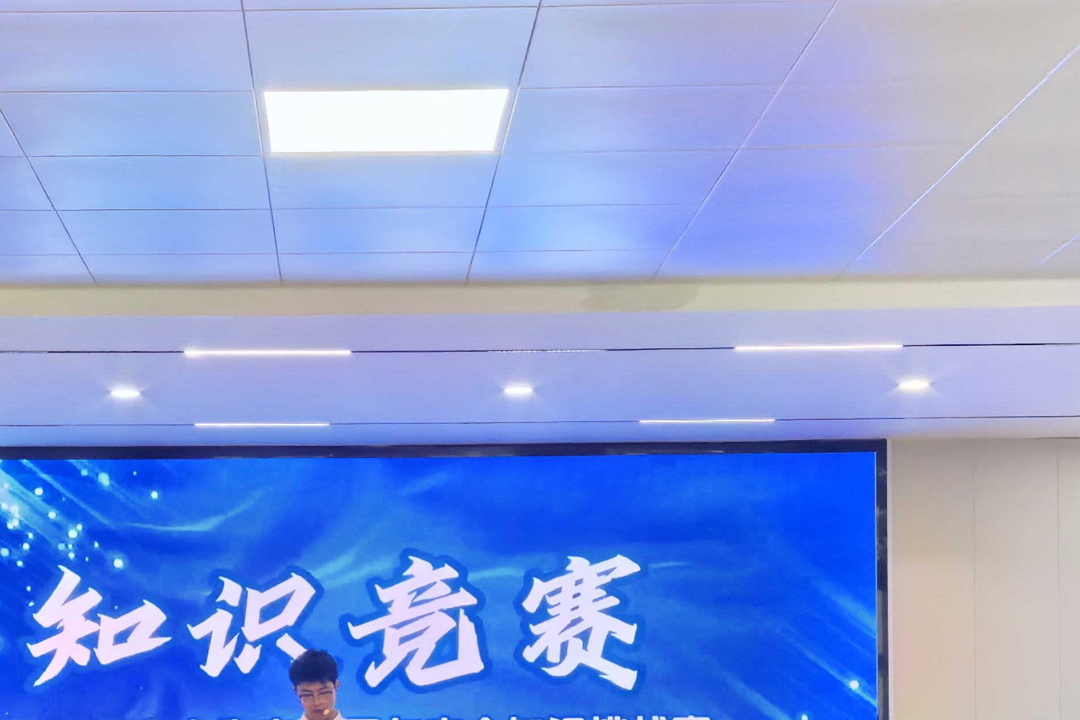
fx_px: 2370
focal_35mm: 79
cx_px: 374
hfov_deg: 25.6
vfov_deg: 16.9
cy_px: 720
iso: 80
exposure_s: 1/100
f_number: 4
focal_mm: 5.75
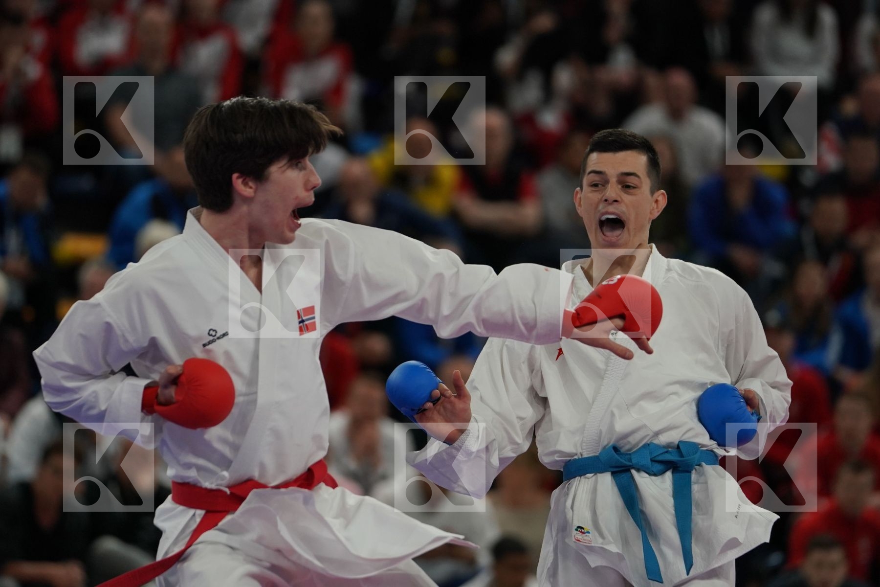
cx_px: 440
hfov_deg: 6.9
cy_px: 294
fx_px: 7333
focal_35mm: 300
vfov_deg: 4.6
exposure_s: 1/1000
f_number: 2.8
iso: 1250
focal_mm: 200
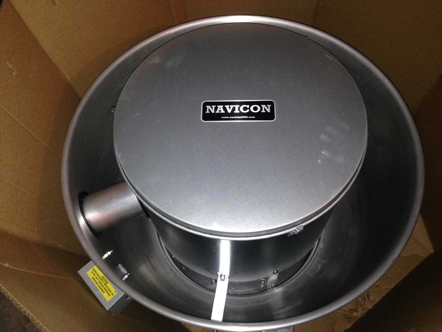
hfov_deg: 55.4
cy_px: 166
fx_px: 421
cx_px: 221
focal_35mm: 33
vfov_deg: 42.9
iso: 200
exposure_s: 1/16
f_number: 2.4
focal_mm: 4.12
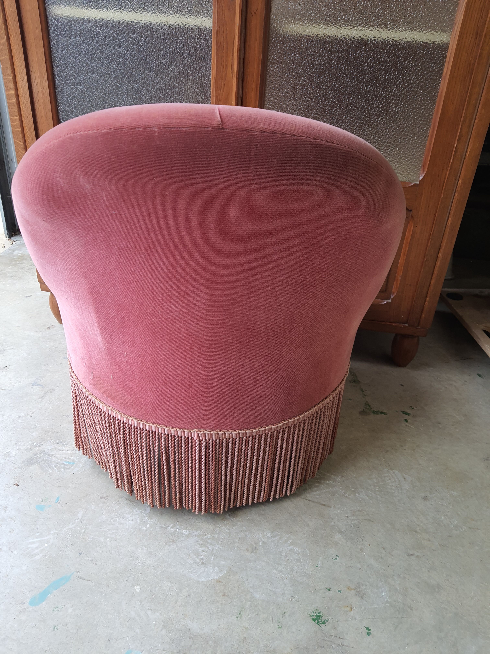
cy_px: 327
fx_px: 491
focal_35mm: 26
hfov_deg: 53.1
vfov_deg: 67.3
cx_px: 245
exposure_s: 1/100
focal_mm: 4.32
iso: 80
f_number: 1.7
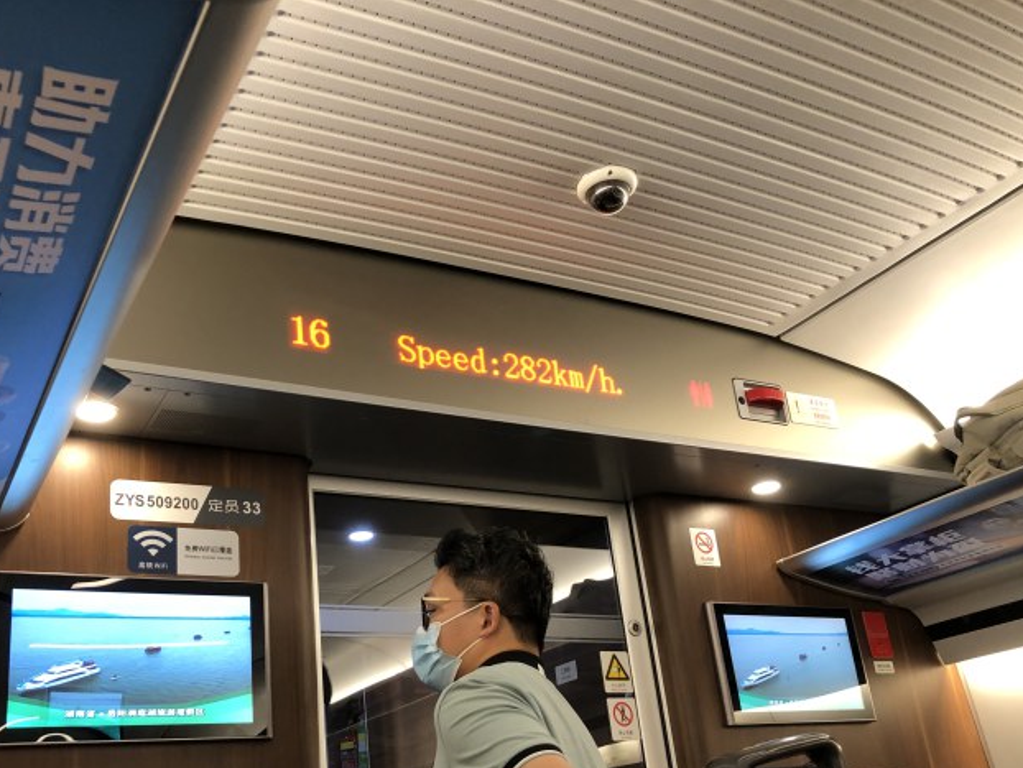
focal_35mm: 36
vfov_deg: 39.4
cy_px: 492
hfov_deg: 51.2
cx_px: 451
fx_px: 1064
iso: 50
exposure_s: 1/16
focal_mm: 4
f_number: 1.8
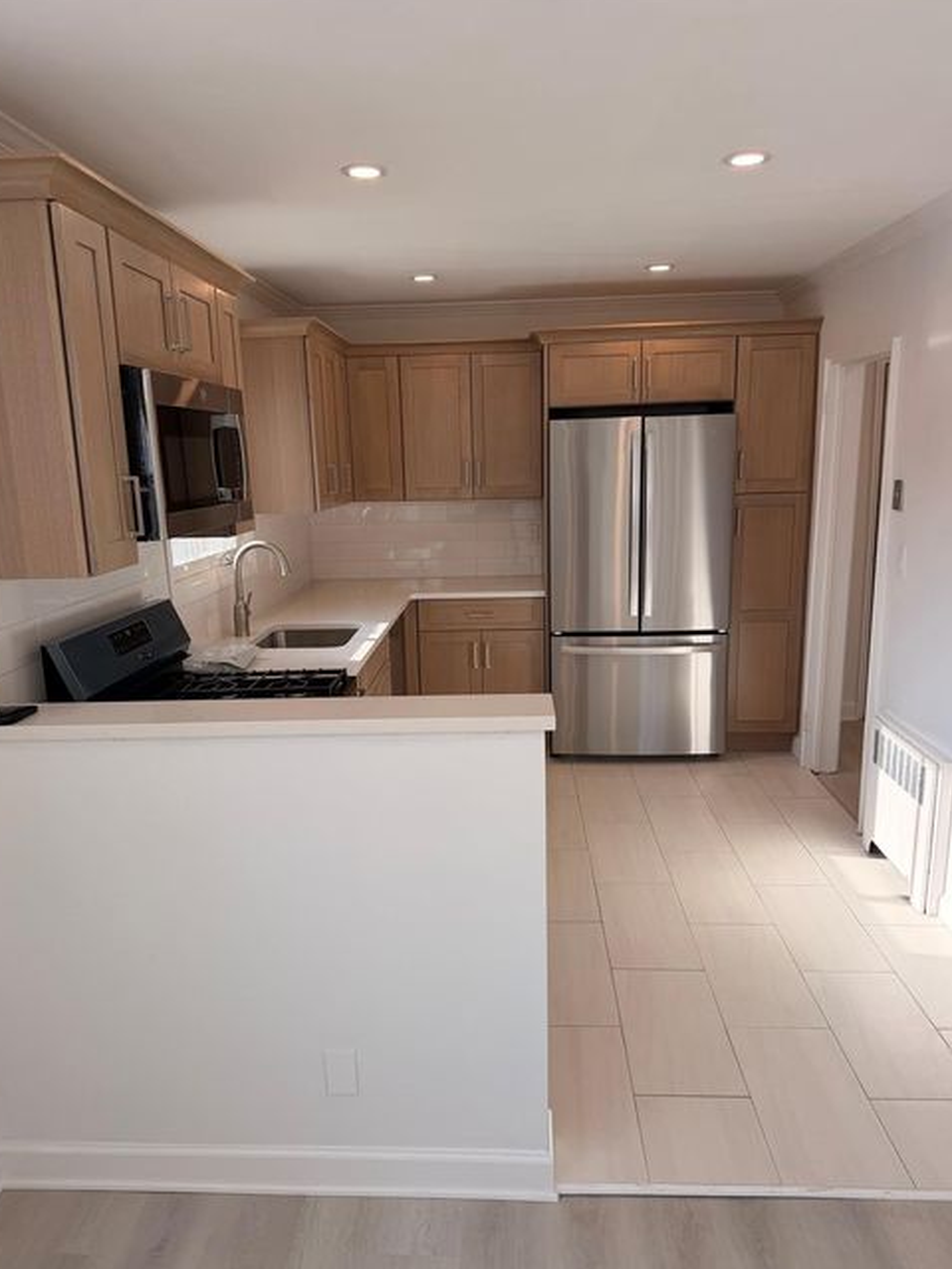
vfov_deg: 69.4
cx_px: 466
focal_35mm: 25
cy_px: 647
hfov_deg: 54.9
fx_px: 917
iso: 100
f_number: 1.78
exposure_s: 1/473
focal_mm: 6.76
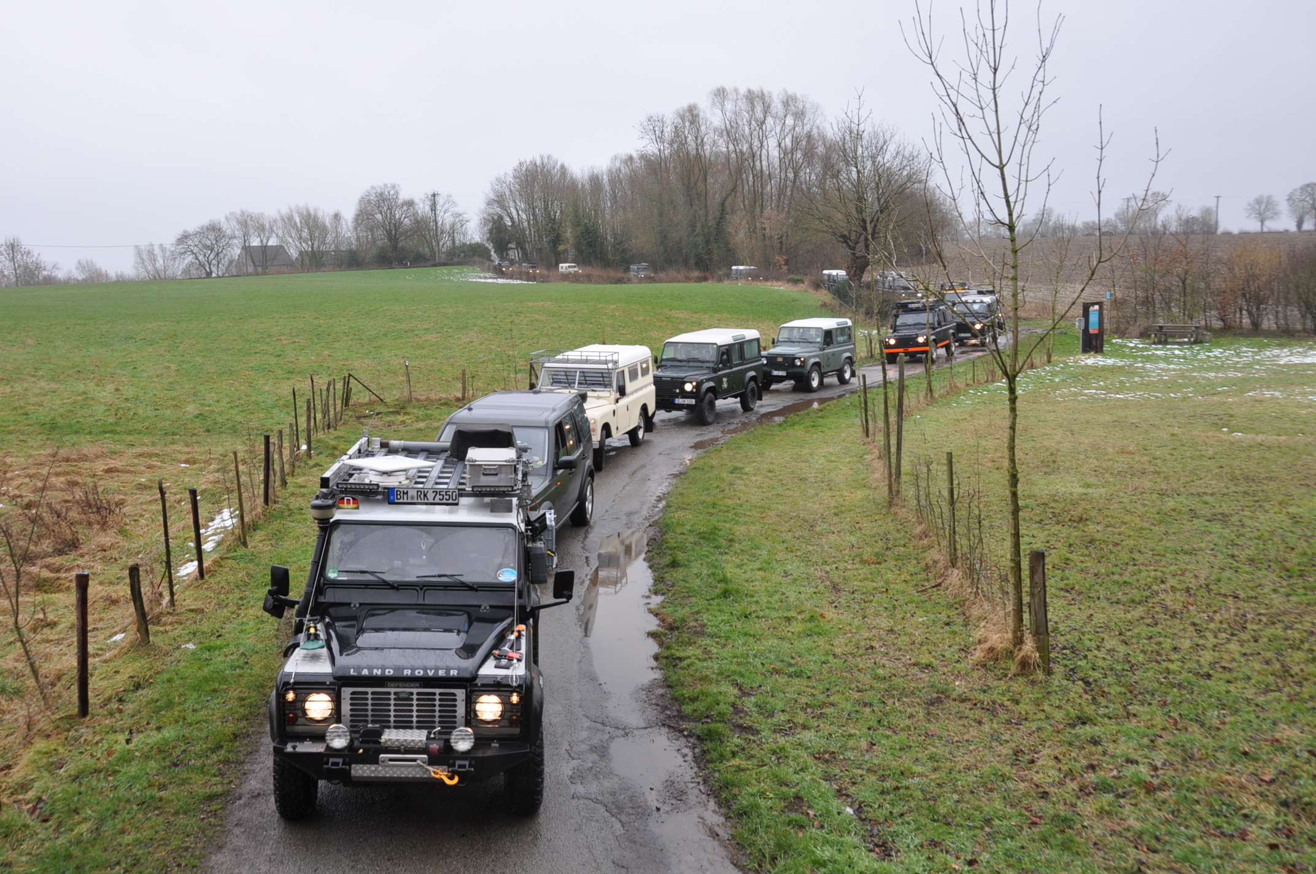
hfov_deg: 62.0
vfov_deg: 43.5
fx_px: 1095
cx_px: 658
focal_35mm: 30
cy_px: 437
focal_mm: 20
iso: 200
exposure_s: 1/40
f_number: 8
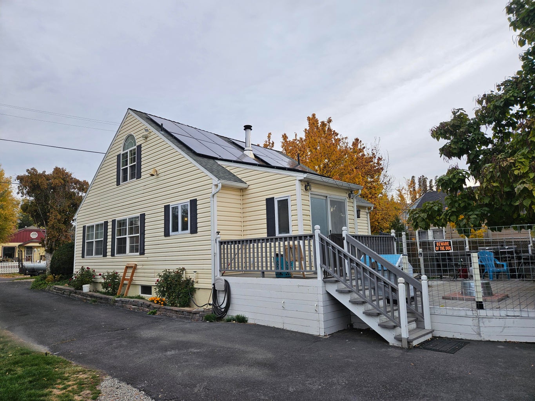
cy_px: 200
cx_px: 268
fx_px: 356
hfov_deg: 73.9
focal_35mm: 23
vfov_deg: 58.9
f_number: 1.8
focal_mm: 5.4
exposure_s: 1/443
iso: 25
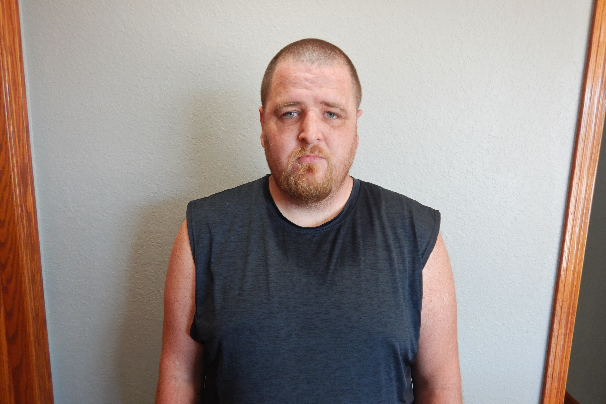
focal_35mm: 25
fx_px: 421
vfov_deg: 51.2
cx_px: 303
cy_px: 227
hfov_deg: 71.5
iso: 160
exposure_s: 1/30
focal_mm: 4.3
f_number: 2.8
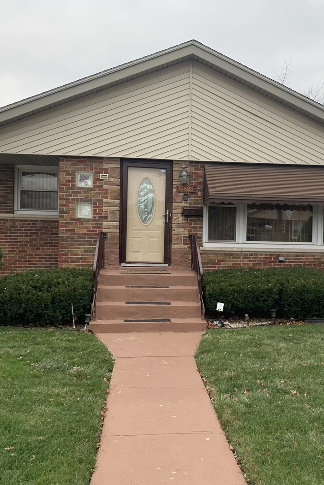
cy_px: 244
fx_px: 499
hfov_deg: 35.7
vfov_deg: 51.9
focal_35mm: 37
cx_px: 208
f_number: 1.8
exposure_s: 1/122
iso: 25
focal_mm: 4.25
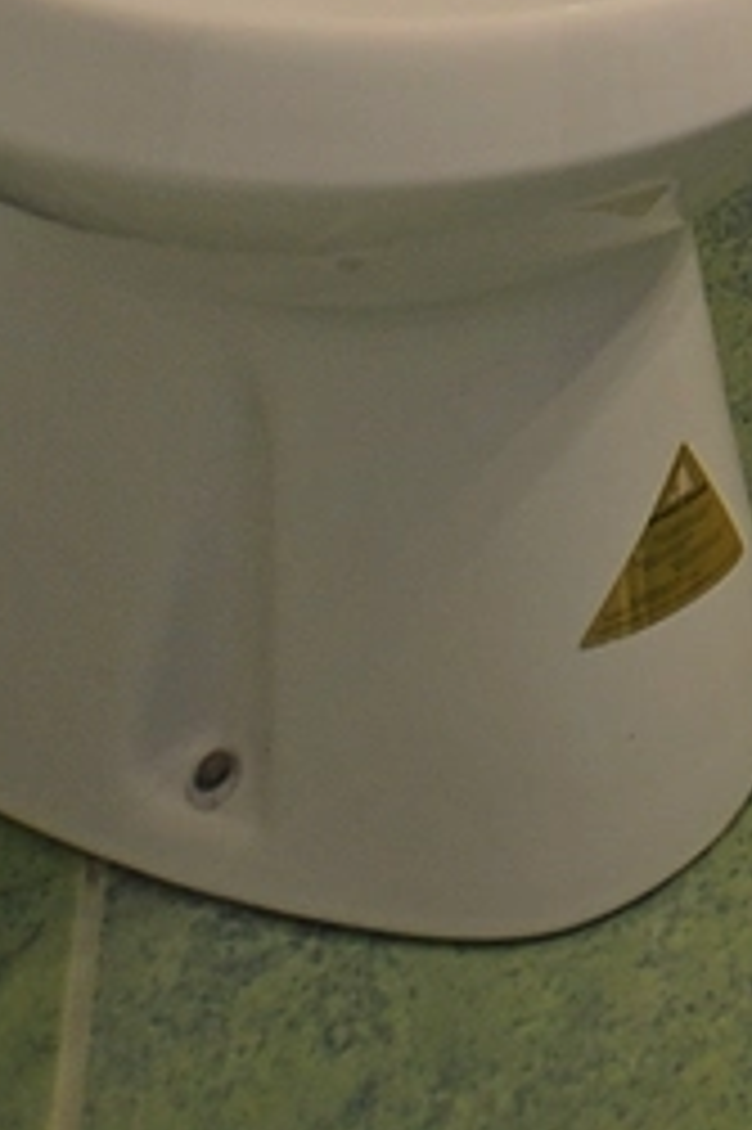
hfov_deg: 12.1
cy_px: -2057
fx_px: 2886
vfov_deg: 12.4
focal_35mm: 92
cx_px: 1774
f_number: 10
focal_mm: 10
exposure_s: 1
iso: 200
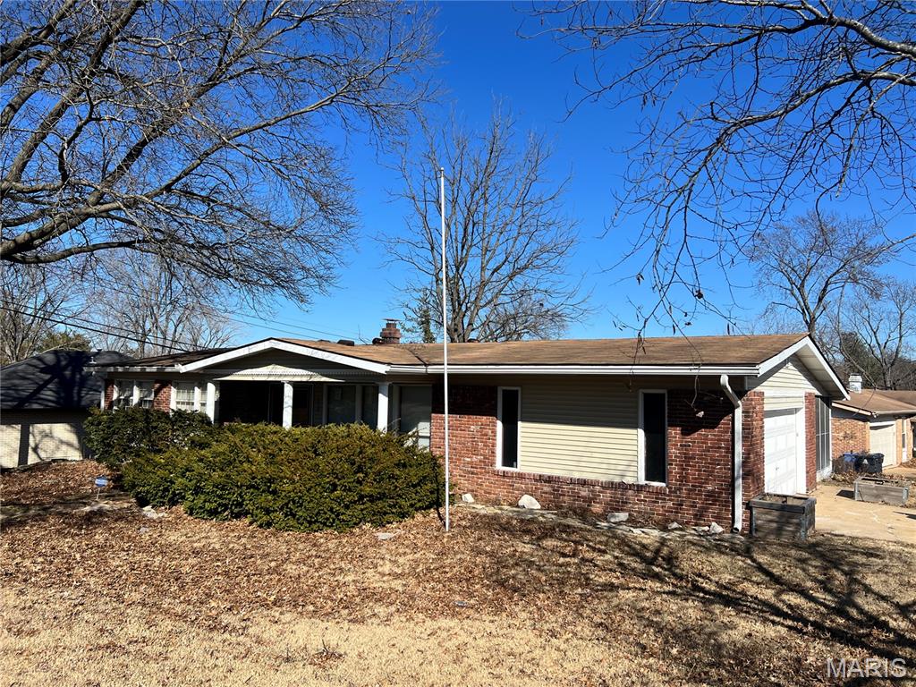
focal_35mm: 26
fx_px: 688
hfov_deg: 67.3
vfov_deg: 53.1
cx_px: 458
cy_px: 344
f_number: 1.5
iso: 50
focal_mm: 5.7
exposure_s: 1/4831
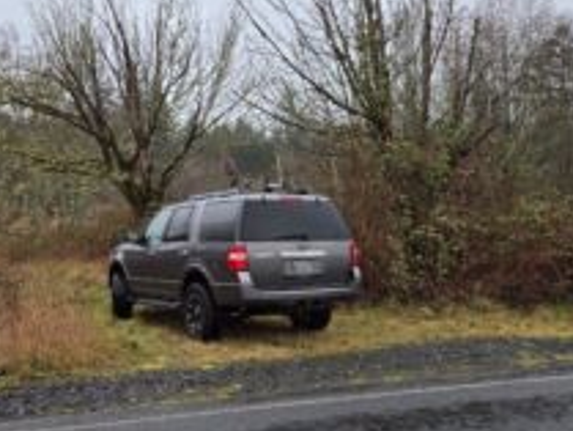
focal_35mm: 44
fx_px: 729
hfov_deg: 42.7
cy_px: 211
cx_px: 228
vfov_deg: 32.9
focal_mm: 5.4
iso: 25
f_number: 1.8
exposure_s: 1/263
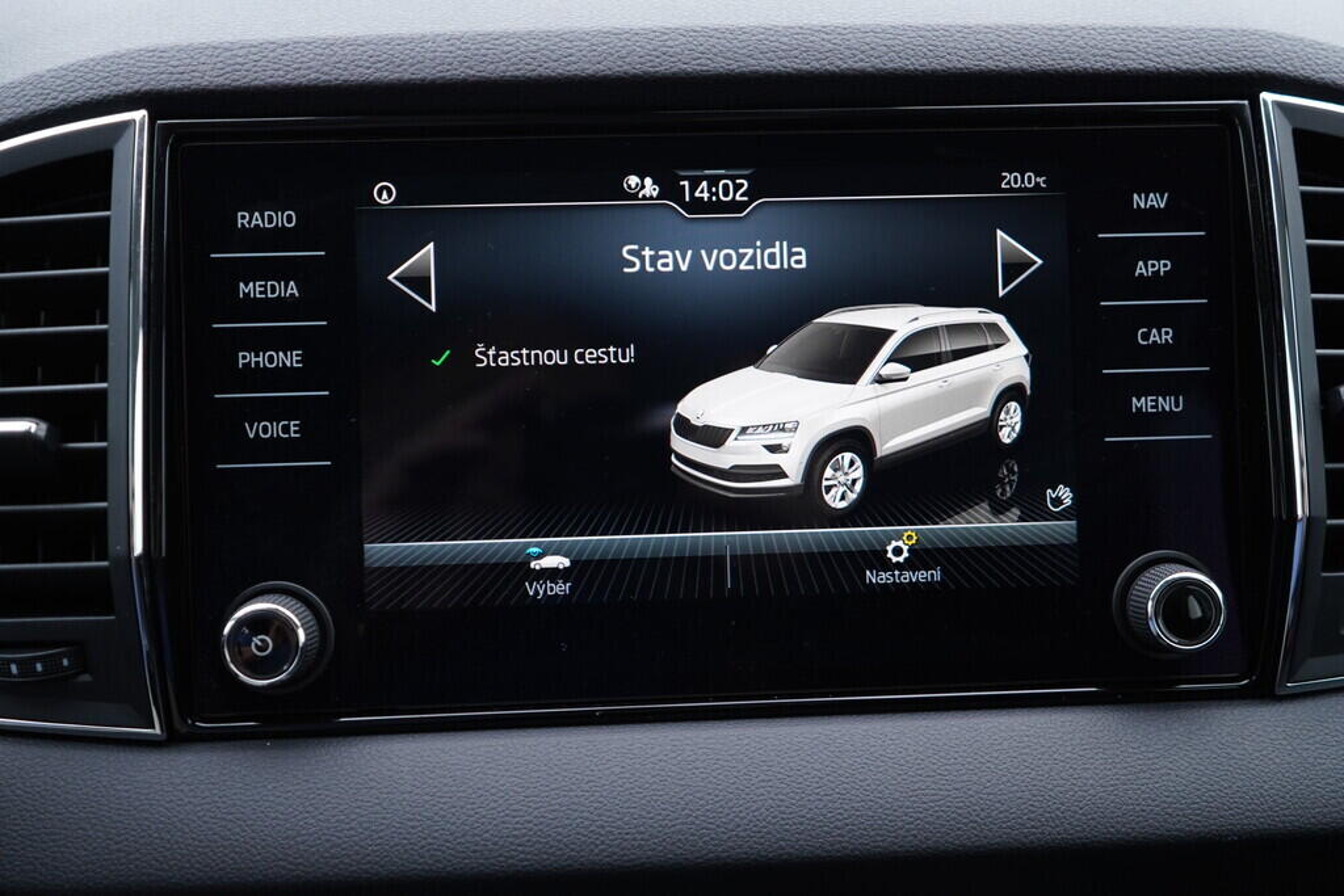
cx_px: 672
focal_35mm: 36
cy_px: 448
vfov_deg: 36.9
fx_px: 1344
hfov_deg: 53.1
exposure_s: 1/40
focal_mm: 24
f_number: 2.8
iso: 200
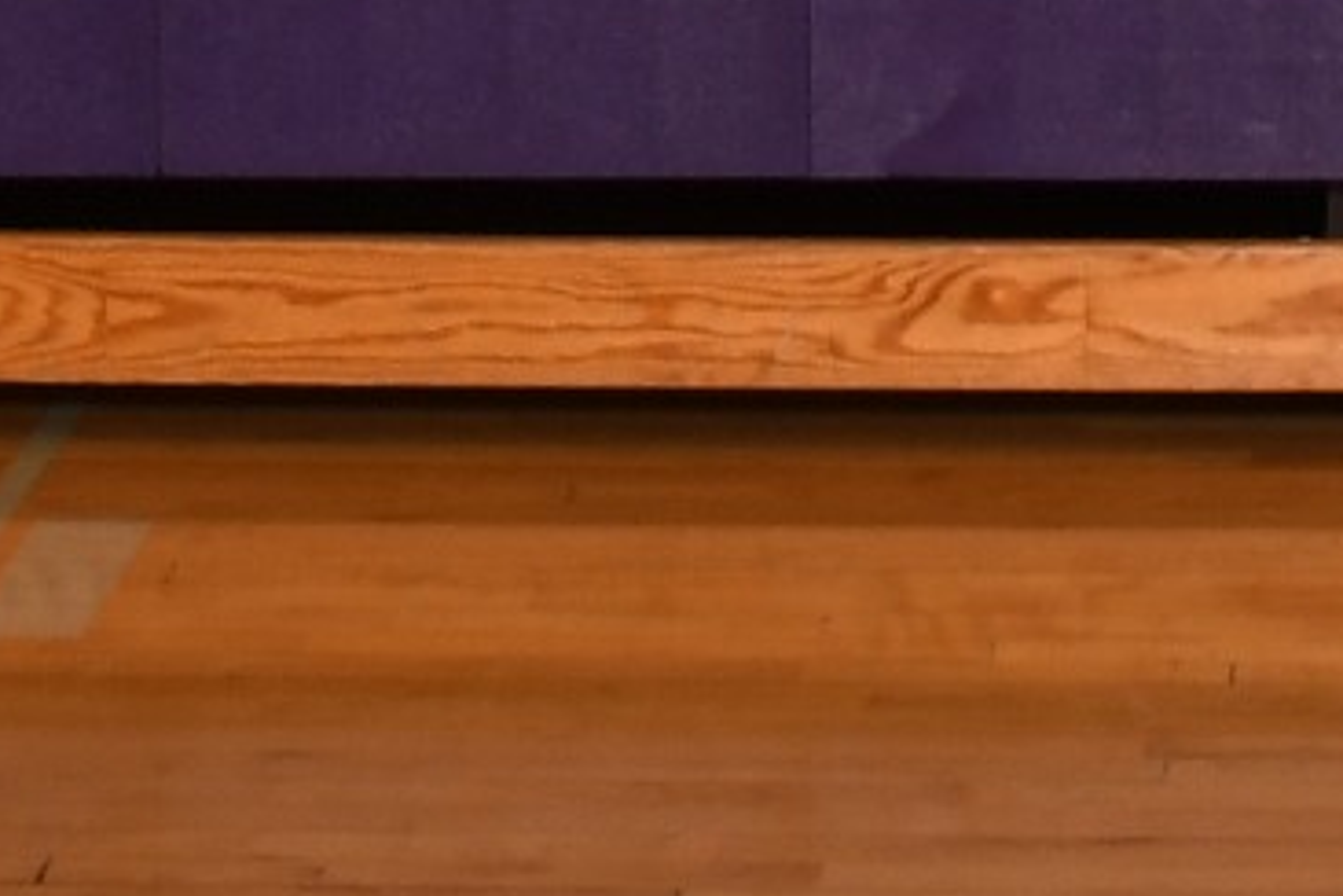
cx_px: 1662
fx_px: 9363
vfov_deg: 5.1
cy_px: -2148
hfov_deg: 8.1
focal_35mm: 251
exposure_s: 1/60
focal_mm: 22
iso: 320
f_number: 10
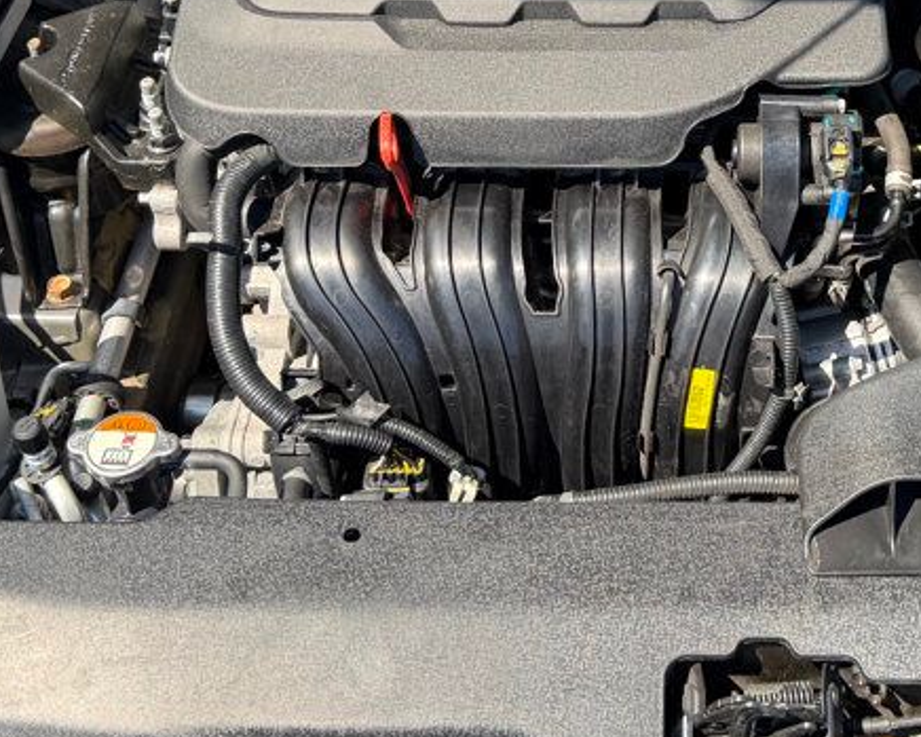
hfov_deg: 33.2
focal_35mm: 55
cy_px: 57
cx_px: 731
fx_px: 1500
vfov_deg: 26.6
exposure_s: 1/1060
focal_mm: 6.76
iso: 100
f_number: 1.78
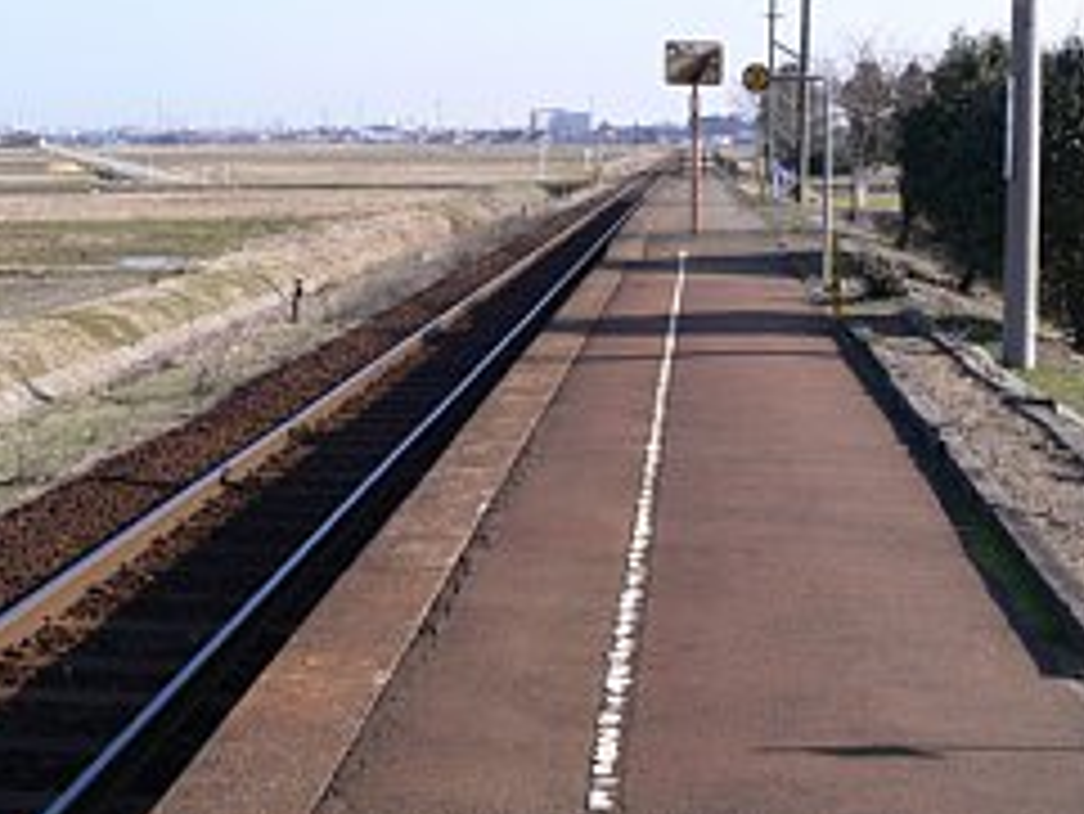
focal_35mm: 58
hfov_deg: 33.2
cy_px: 261
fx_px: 1817
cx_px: 513
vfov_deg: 25.1
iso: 80
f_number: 5.6
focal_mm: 7.4
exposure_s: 1/160
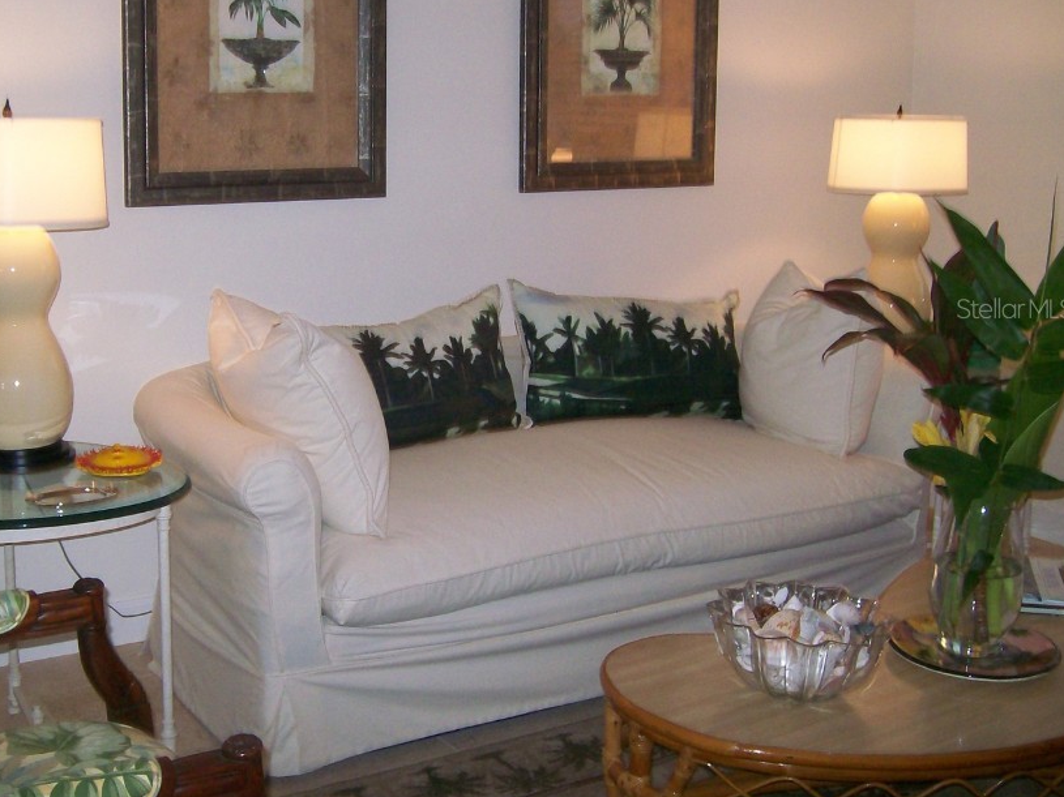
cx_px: 411
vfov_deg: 32.7
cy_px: 308
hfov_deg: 42.7
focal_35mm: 44
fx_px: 1352
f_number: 2.8
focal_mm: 5.8
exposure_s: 1/64
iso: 200
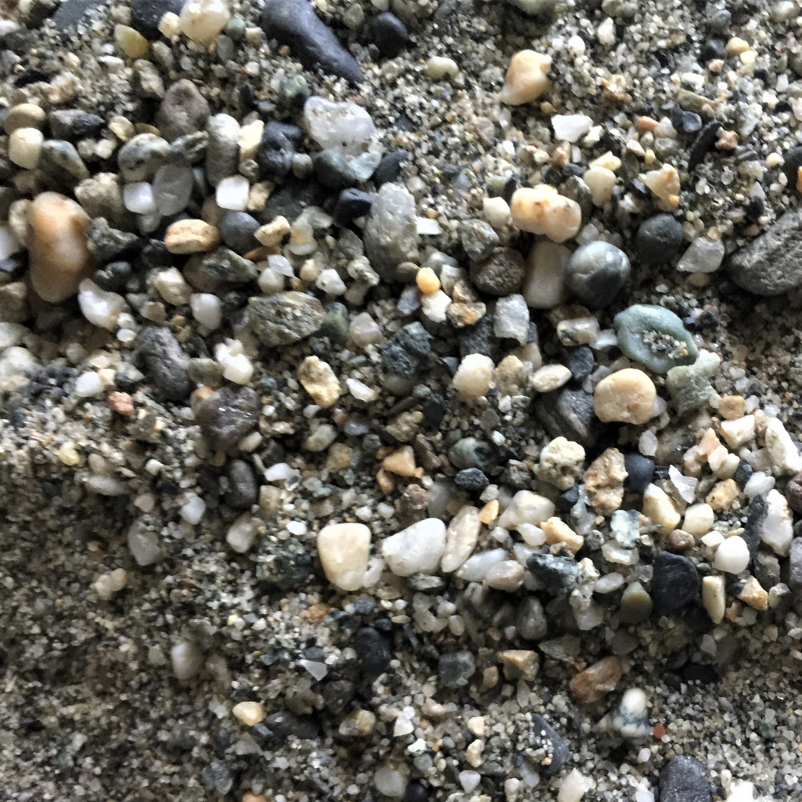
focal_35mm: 35
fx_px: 917
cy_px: 410
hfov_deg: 46.5
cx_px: 535
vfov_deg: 47.2
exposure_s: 1/4
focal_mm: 4.15
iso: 64
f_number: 2.2
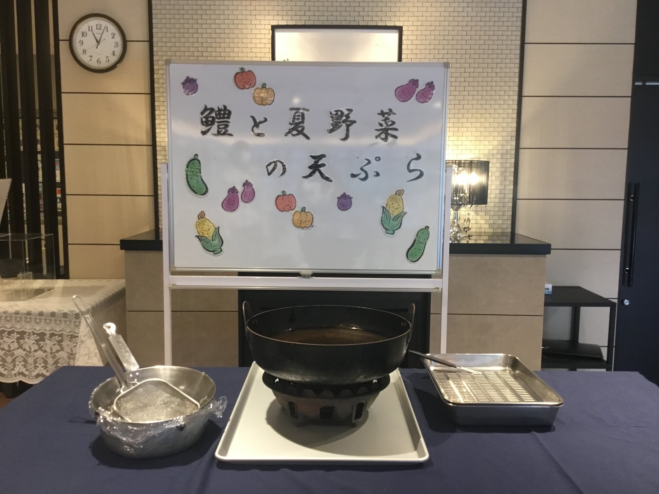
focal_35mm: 31
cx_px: 330
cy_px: 247
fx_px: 590
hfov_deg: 58.4
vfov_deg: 45.4
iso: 125
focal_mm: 3.3
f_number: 2.4
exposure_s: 1/30
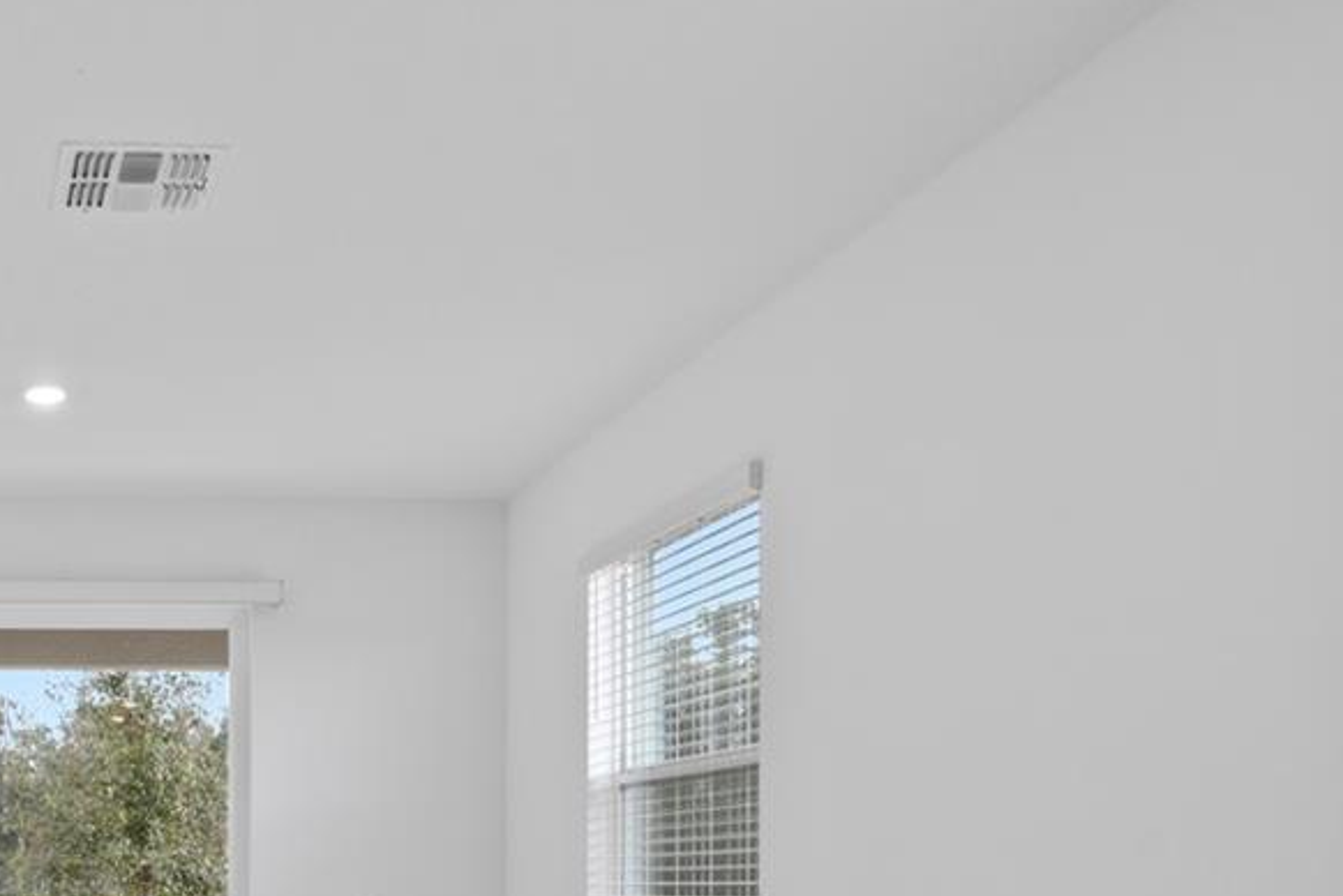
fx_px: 1641
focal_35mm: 44
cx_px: 18
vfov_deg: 28.5
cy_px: 905
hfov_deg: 39.5
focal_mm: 16
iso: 320
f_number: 9
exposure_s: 1/5
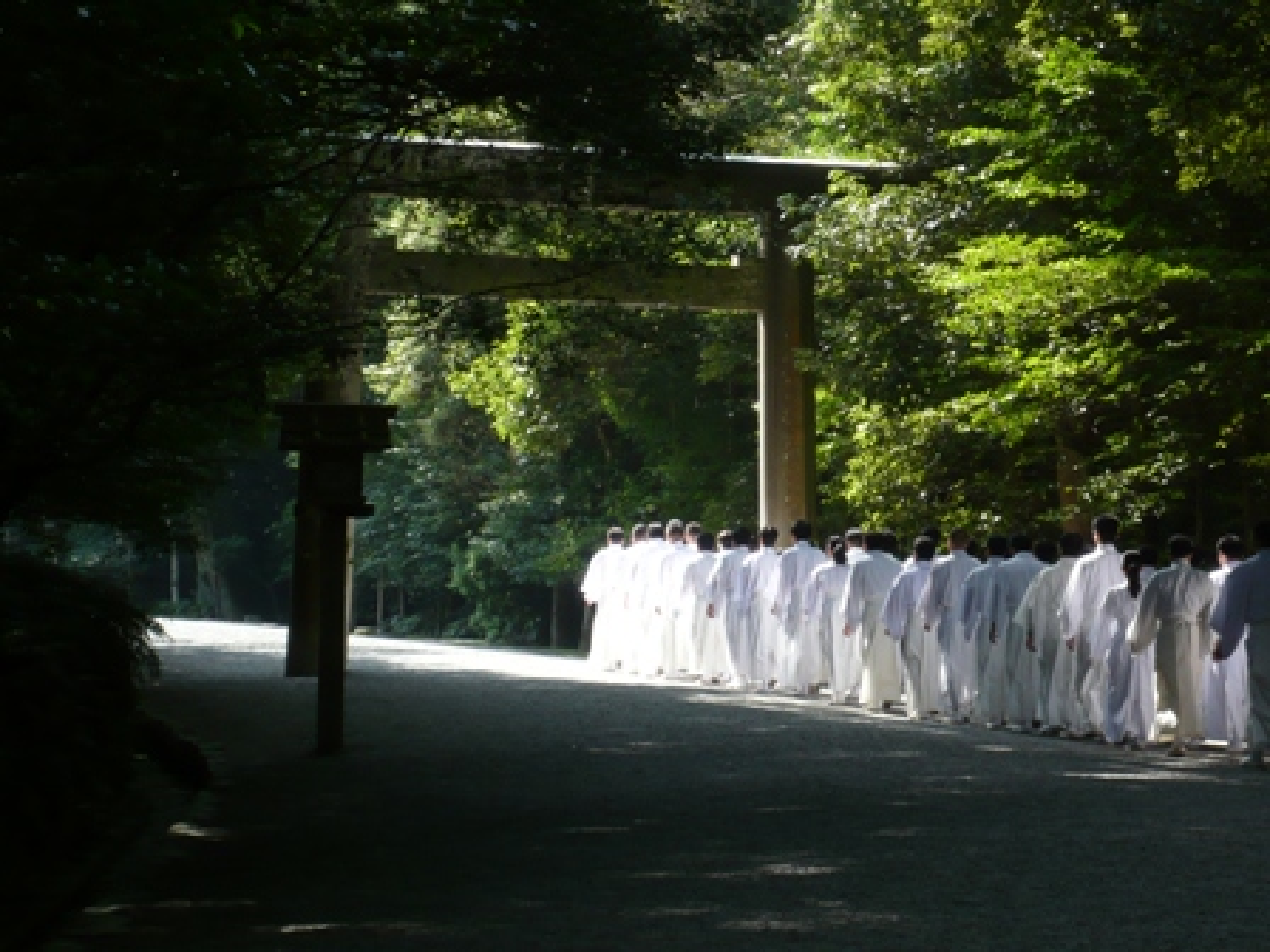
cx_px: 635
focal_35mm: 120
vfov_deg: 12.3
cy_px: 476
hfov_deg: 16.4
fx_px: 4403
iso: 100
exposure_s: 1/60
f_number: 5.6
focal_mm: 16.4
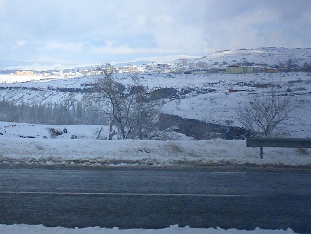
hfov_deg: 26.3
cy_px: 53
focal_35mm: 73
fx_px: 656
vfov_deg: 20.0
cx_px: 70
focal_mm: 5.6
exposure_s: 1/1250
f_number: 3.5
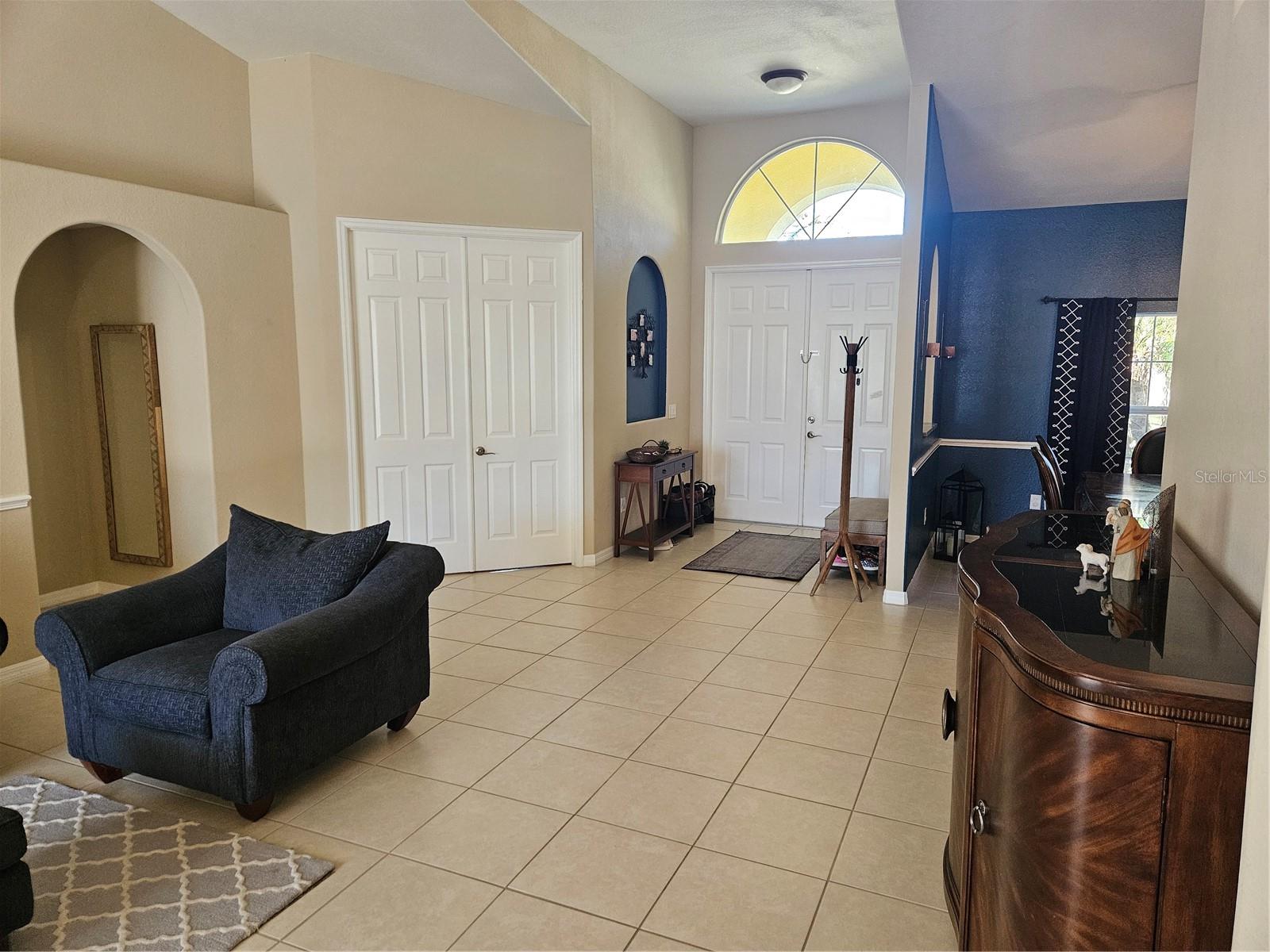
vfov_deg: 58.9
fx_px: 844
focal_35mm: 23
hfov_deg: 73.9
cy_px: 476
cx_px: 635
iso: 500
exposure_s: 1/120
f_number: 1.8
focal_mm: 5.4
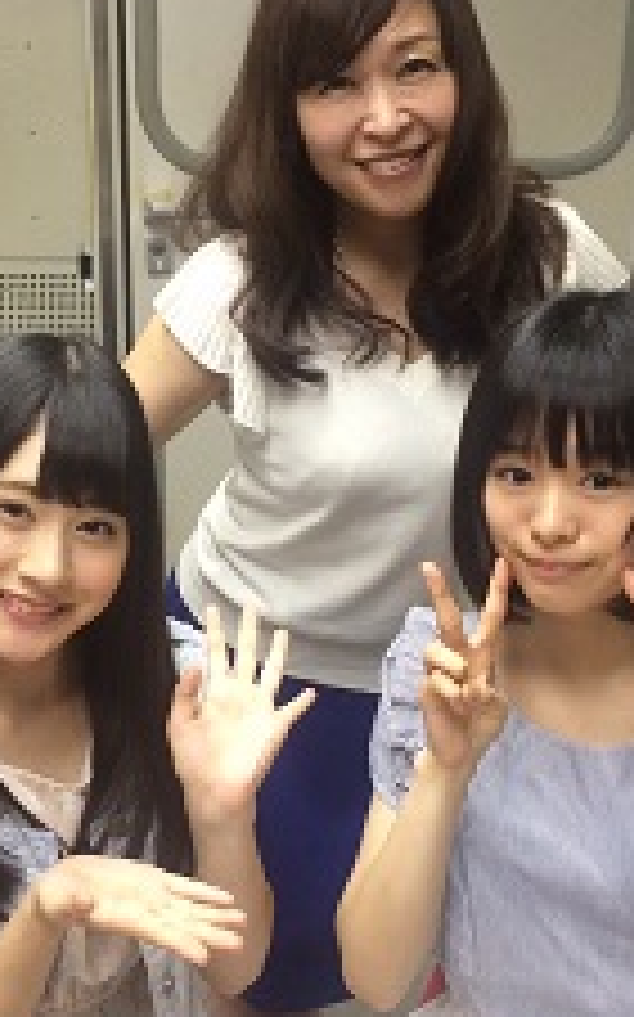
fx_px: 1522
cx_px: 295
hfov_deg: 23.5
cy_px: 538
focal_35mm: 55
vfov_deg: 36.9
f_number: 2.2
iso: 160
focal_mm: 4.15
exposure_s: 1/30
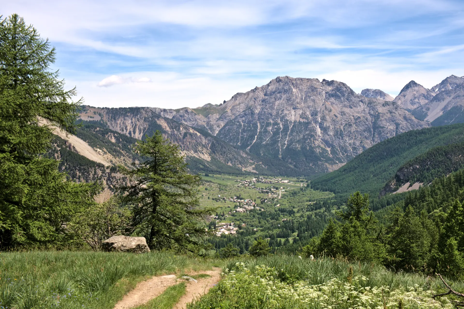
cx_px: 232
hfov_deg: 43.6
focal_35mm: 45
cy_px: 154
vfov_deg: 29.9
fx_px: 580
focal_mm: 30.2
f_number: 22
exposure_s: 1/30
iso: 160
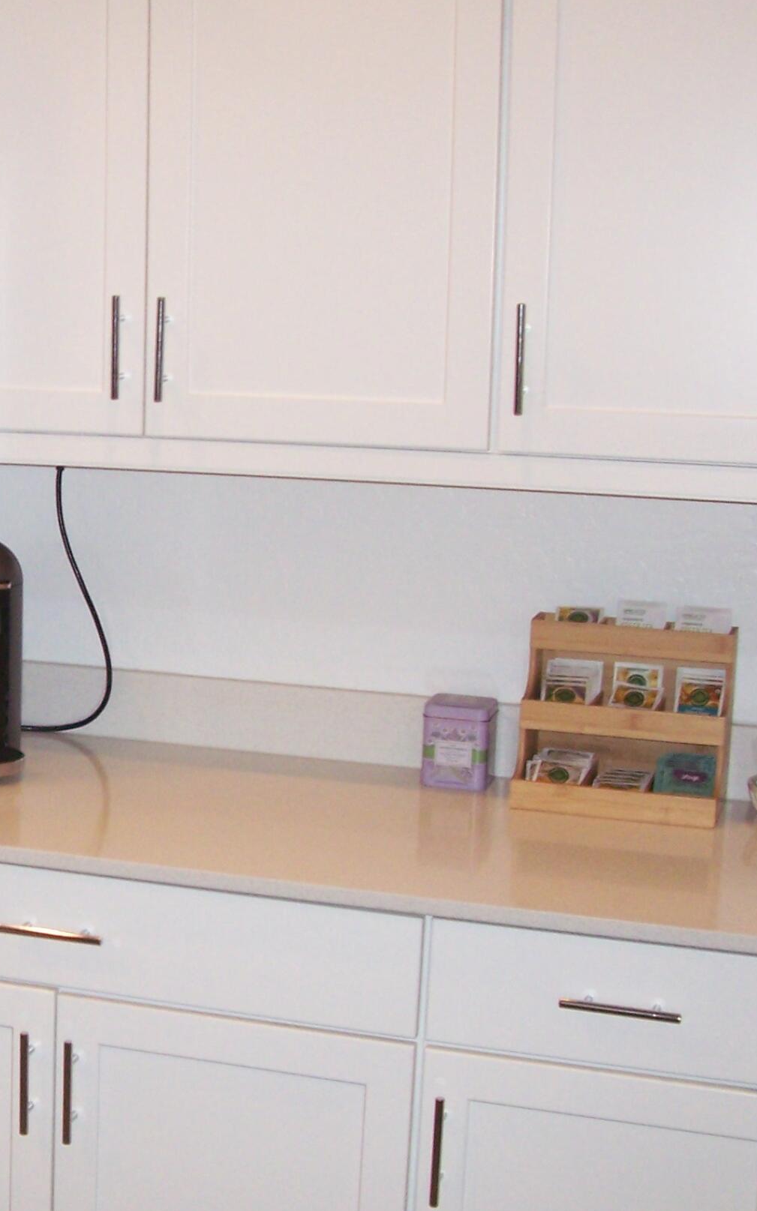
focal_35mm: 67
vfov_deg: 30.6
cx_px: -75
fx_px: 2212
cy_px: 650
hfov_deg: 18.7
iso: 160
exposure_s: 1/60
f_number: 2.7
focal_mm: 5.6
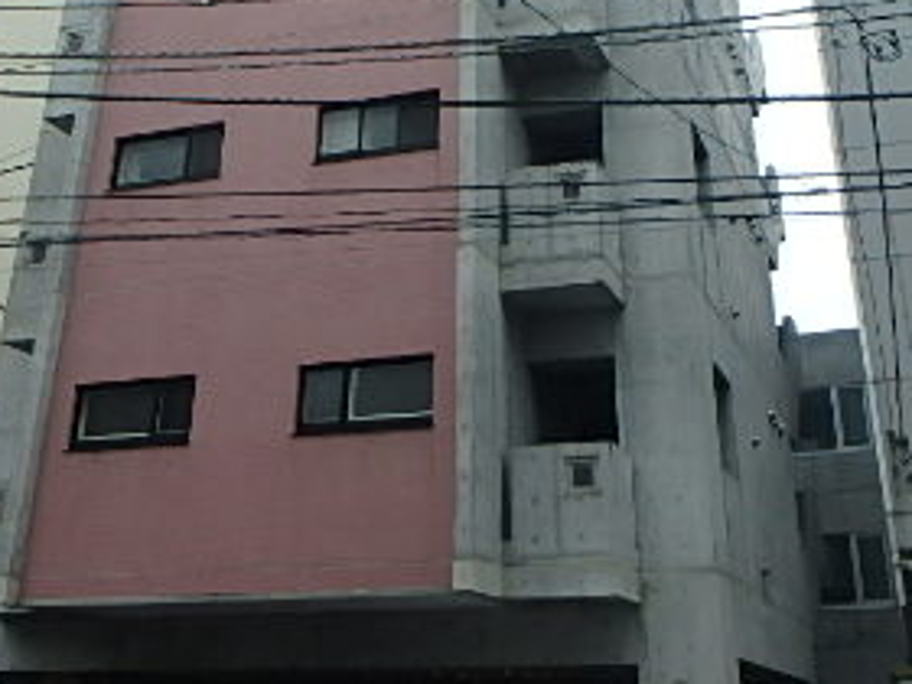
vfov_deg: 27.6
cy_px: -72
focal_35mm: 48
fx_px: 1265
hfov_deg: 39.6
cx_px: 479
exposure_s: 1/320
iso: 125
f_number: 3.5
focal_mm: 3.7
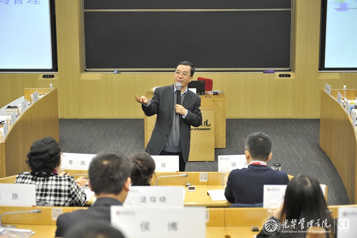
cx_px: 178
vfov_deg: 19.4
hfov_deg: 28.9
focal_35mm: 70
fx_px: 694
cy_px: 119
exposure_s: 1/125
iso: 1250
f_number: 3.5
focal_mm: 70
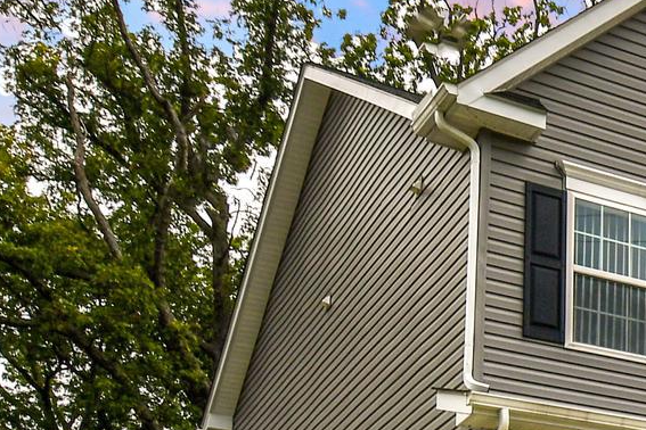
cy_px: 636
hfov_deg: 26.1
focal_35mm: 65
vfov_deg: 18.6
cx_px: 851
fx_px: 1166
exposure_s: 1/250
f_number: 8
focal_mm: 12
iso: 100
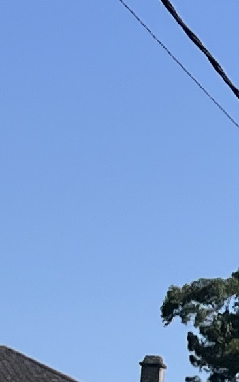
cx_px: 1087
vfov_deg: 10.7
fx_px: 1979
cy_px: 535
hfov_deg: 5.6
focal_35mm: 190
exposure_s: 1/4310
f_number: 1.6
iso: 50
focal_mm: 5.1
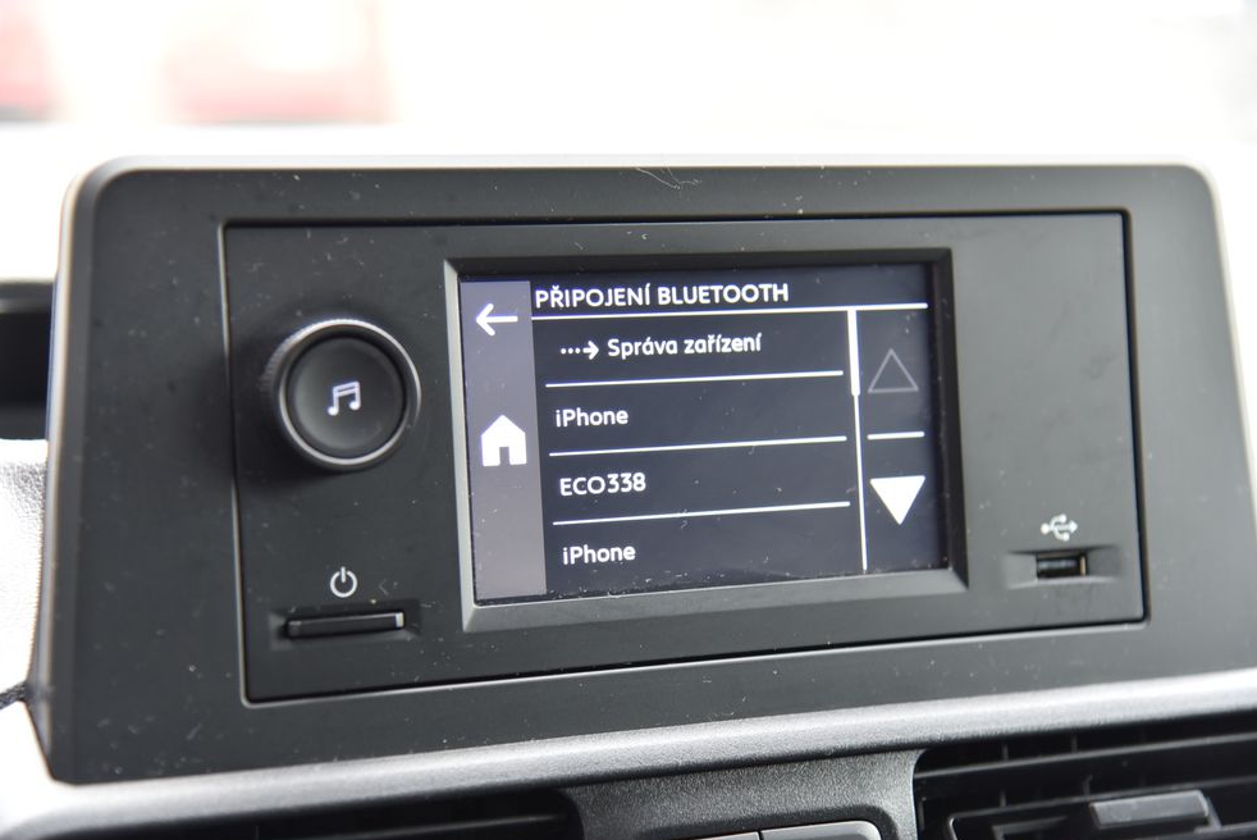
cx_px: 630
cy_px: 434
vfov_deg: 18.7
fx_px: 2550
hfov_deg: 27.7
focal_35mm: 73
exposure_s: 1/40
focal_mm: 70
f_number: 4
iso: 500
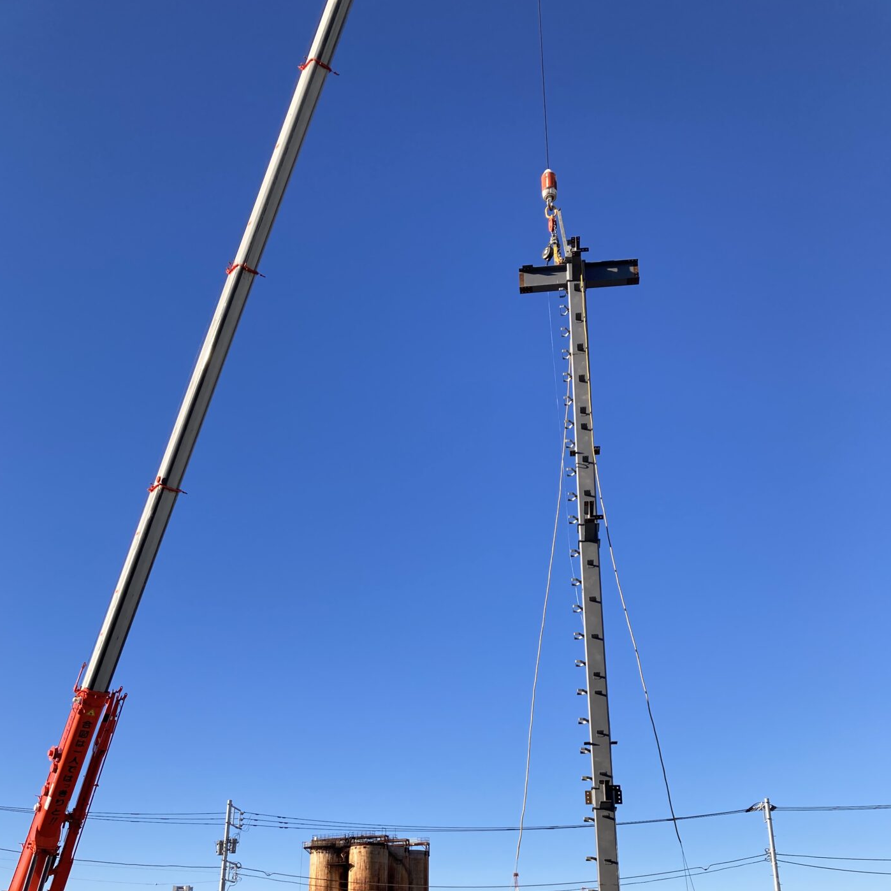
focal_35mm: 34
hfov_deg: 48.4
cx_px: 441
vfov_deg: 47.5
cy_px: 605
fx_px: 990
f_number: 1.8
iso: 20
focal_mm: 3.99
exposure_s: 1/1499
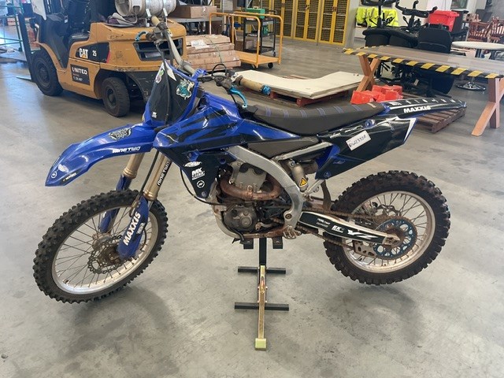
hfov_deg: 61.7
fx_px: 422
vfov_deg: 48.2
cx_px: 252
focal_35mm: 29
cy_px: 189
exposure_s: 1/60
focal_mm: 3
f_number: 1.8
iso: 50
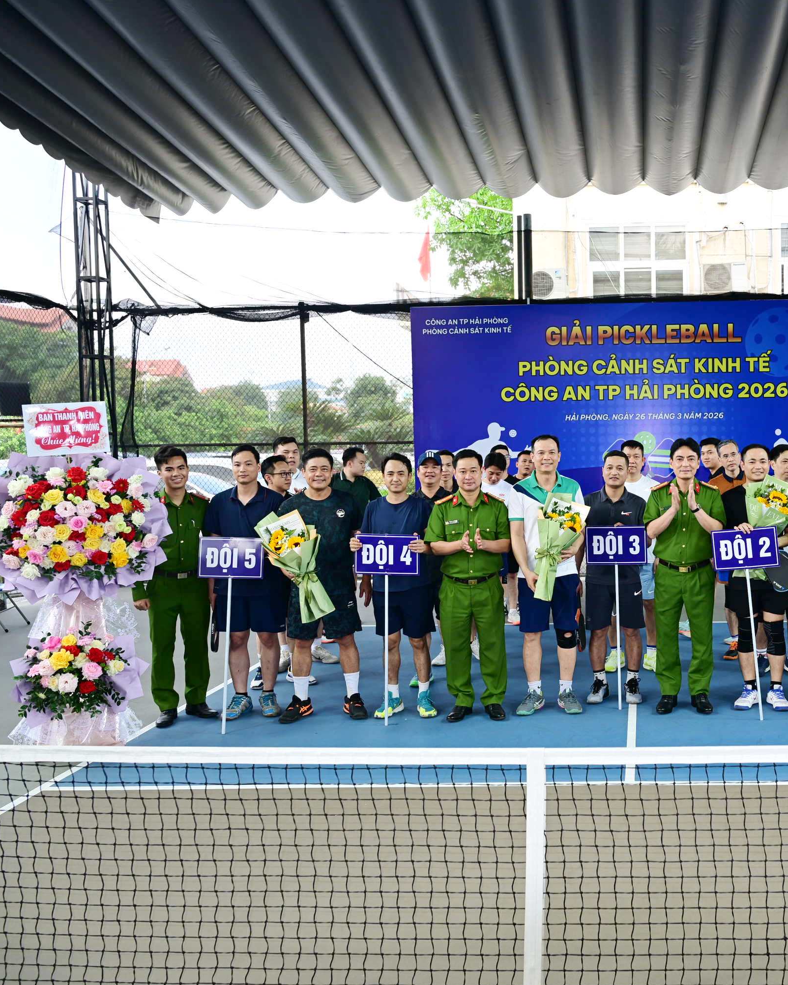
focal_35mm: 34
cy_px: 495
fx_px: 991
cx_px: 613
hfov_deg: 41.8
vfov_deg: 52.8
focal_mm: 24
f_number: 4
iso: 320
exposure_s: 1/160
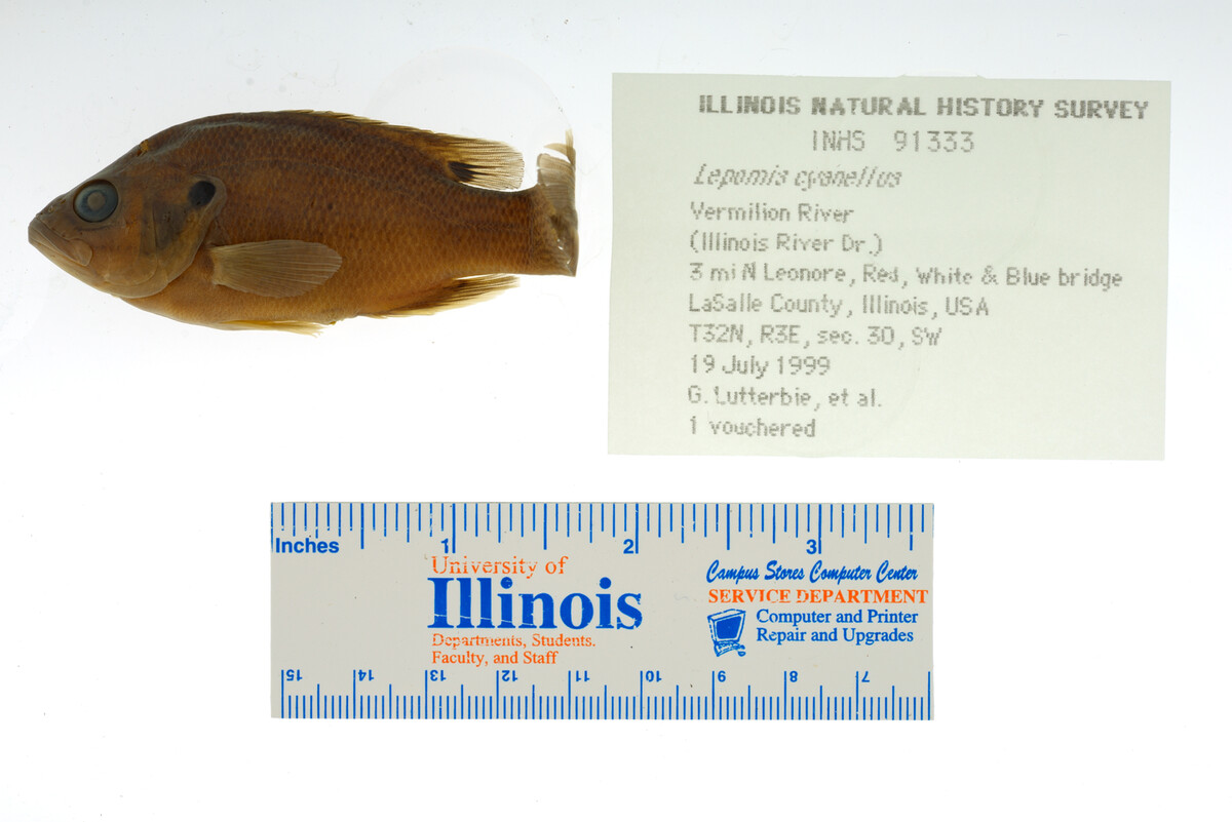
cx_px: 616
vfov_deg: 22.6
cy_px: 411
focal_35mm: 60
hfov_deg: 33.4
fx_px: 2054
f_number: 10
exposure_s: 1/160
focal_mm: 60
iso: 100
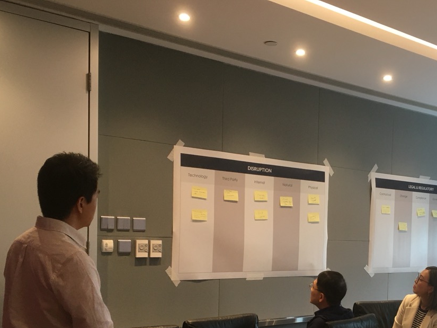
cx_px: 302
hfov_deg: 41.4
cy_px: 254
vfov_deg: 31.5
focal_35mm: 45
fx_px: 568
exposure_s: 1/33
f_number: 2.2
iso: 64
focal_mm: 4.15
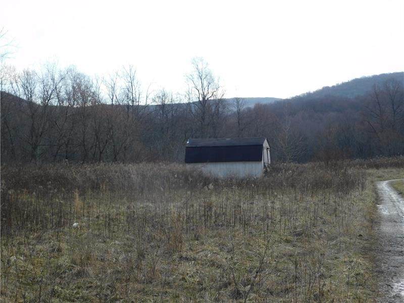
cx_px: 202
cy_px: 152
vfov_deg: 16.2
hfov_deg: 21.5
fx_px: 1062
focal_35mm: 91
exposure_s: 1/320
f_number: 4.5
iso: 125
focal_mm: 16.1
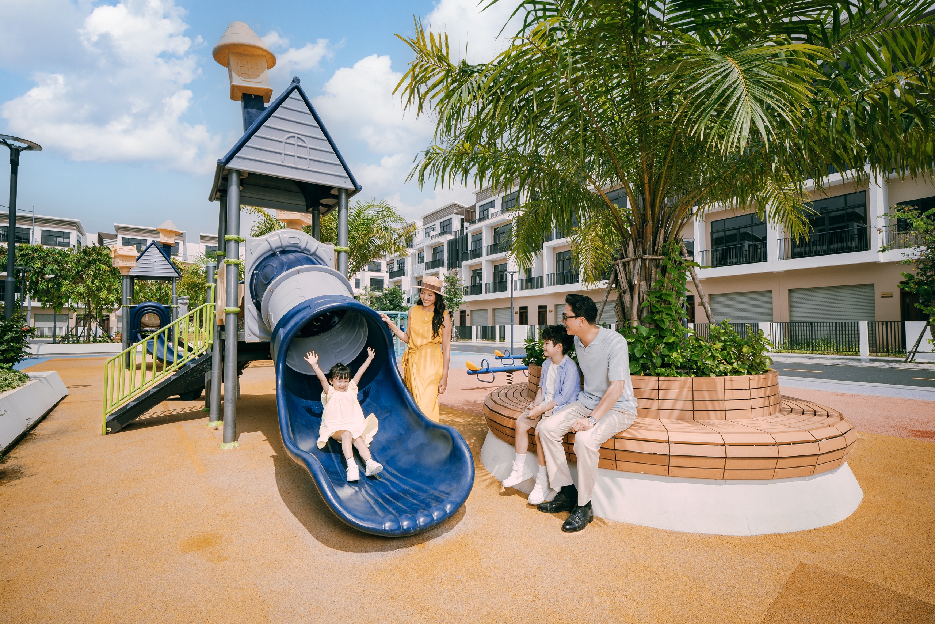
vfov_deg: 73.8
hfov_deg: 96.7
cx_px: 468
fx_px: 416
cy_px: 312
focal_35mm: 16
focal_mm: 16
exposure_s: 1/250
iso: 200
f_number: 10
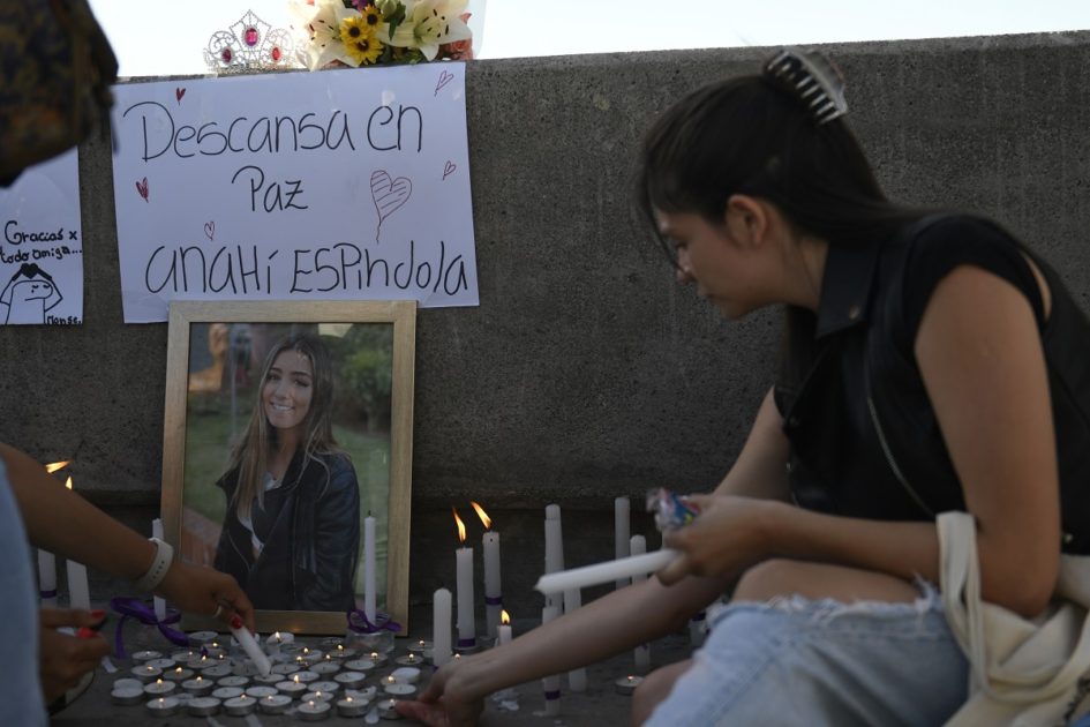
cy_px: 364
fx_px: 2044
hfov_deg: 29.9
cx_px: 545
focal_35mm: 68
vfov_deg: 20.2
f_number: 2.8
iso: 250
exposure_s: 1/2500
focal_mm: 45
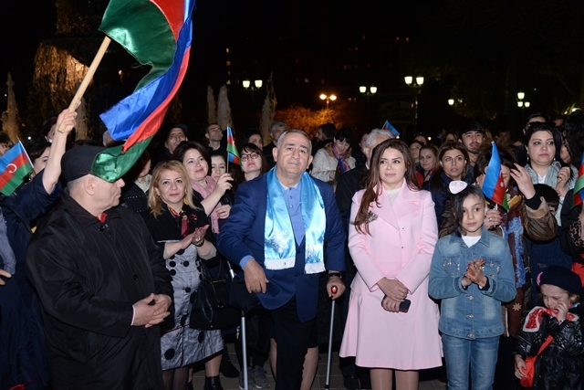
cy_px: 195
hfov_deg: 42.7
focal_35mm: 46
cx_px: 292
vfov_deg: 29.3
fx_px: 746
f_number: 4.5
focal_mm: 46
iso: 2200
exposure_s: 1/100
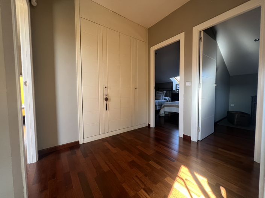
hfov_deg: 106.2
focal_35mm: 13
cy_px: 99
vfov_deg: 89.9
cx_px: 132
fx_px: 99
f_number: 1.8
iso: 200
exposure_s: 1/99
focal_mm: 1.57
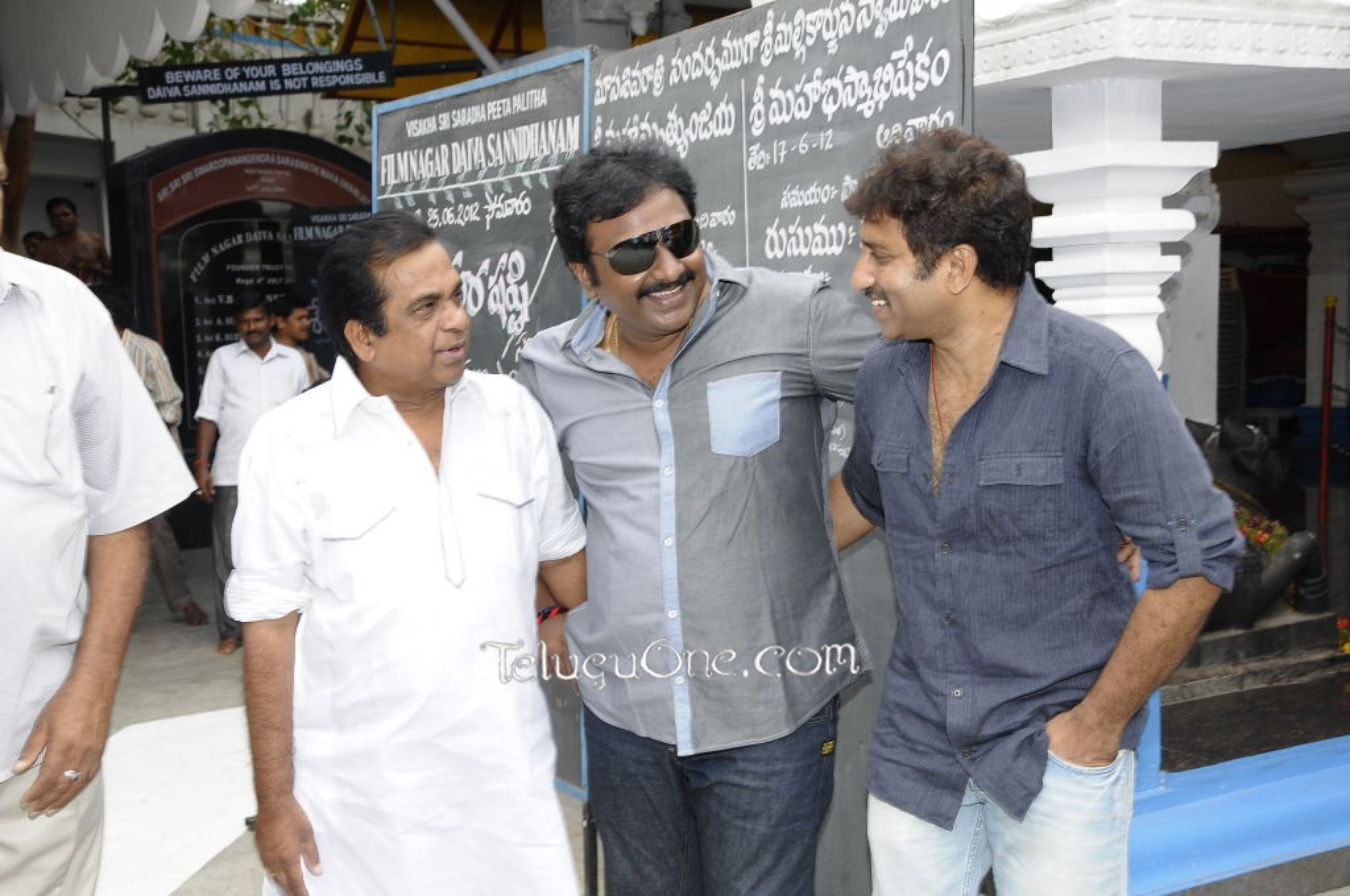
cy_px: 448
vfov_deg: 29.8
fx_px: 1685
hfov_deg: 43.7
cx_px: 675
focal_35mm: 45
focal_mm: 30
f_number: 6.3
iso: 250
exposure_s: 1/125
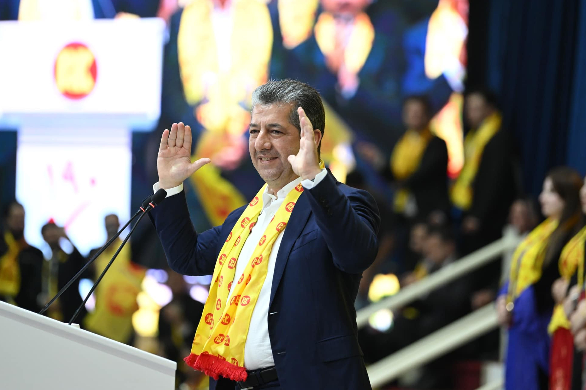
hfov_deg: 31.0
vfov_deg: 20.9
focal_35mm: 65
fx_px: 1057
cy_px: 195
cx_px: 293
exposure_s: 1/125
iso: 1250
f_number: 10
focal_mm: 65
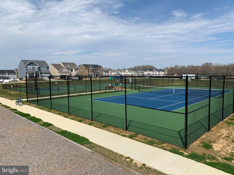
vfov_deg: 53.1
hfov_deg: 67.3
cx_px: 117
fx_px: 176
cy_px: 88
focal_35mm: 26
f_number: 1.8
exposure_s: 1/3521
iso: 25
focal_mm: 4.25
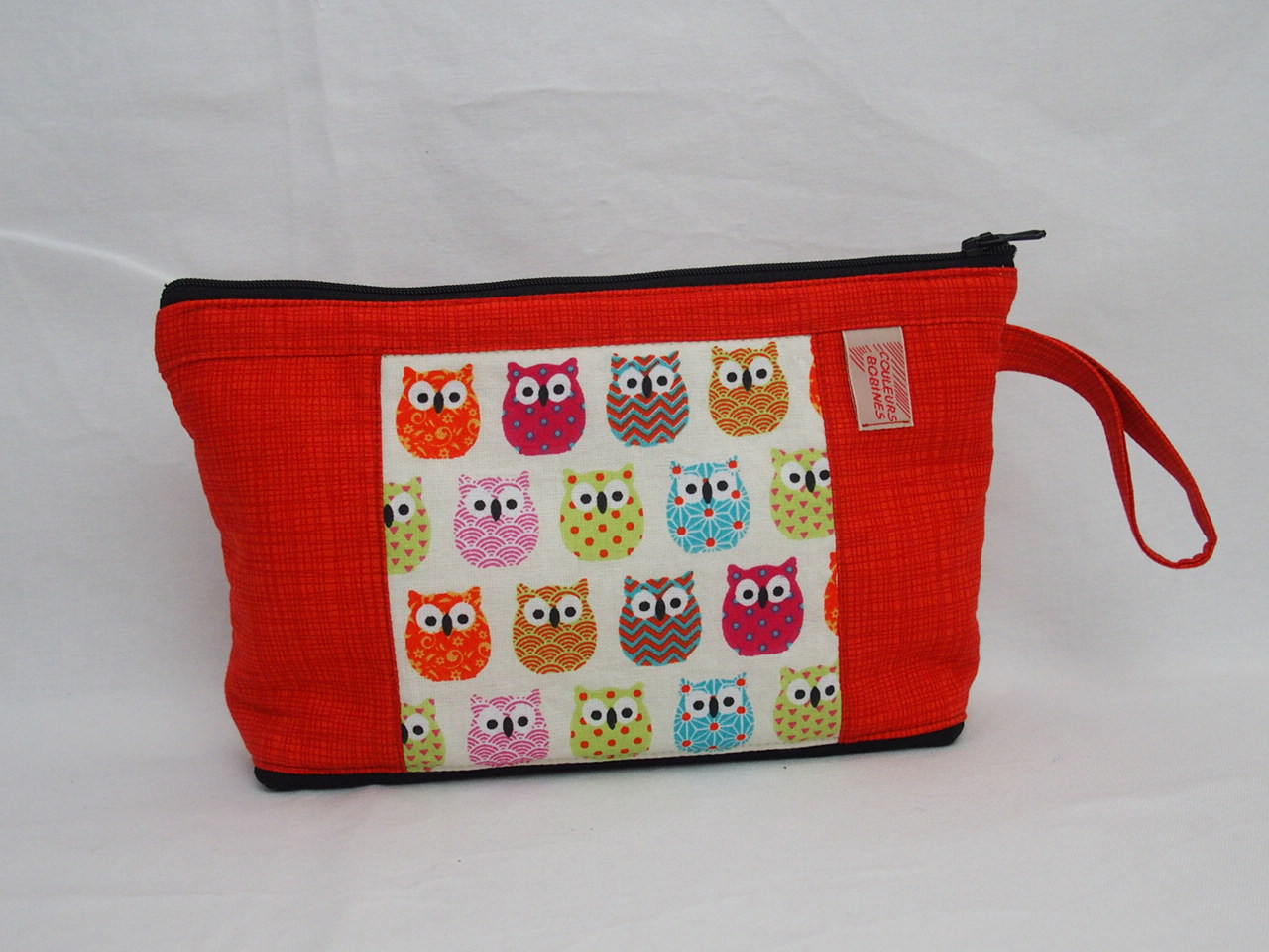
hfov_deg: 44.8
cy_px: 476
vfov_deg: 34.3
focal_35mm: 42
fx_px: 1540
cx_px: 634
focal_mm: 9
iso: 400
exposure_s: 1/60
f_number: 2.8
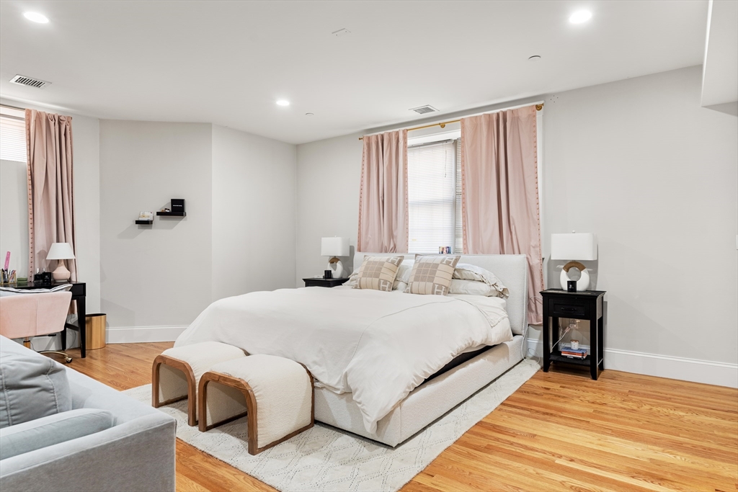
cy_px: 246
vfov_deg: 59.5
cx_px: 369
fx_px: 431
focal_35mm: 21
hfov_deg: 81.2
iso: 320
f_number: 7.1
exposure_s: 1
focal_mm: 21
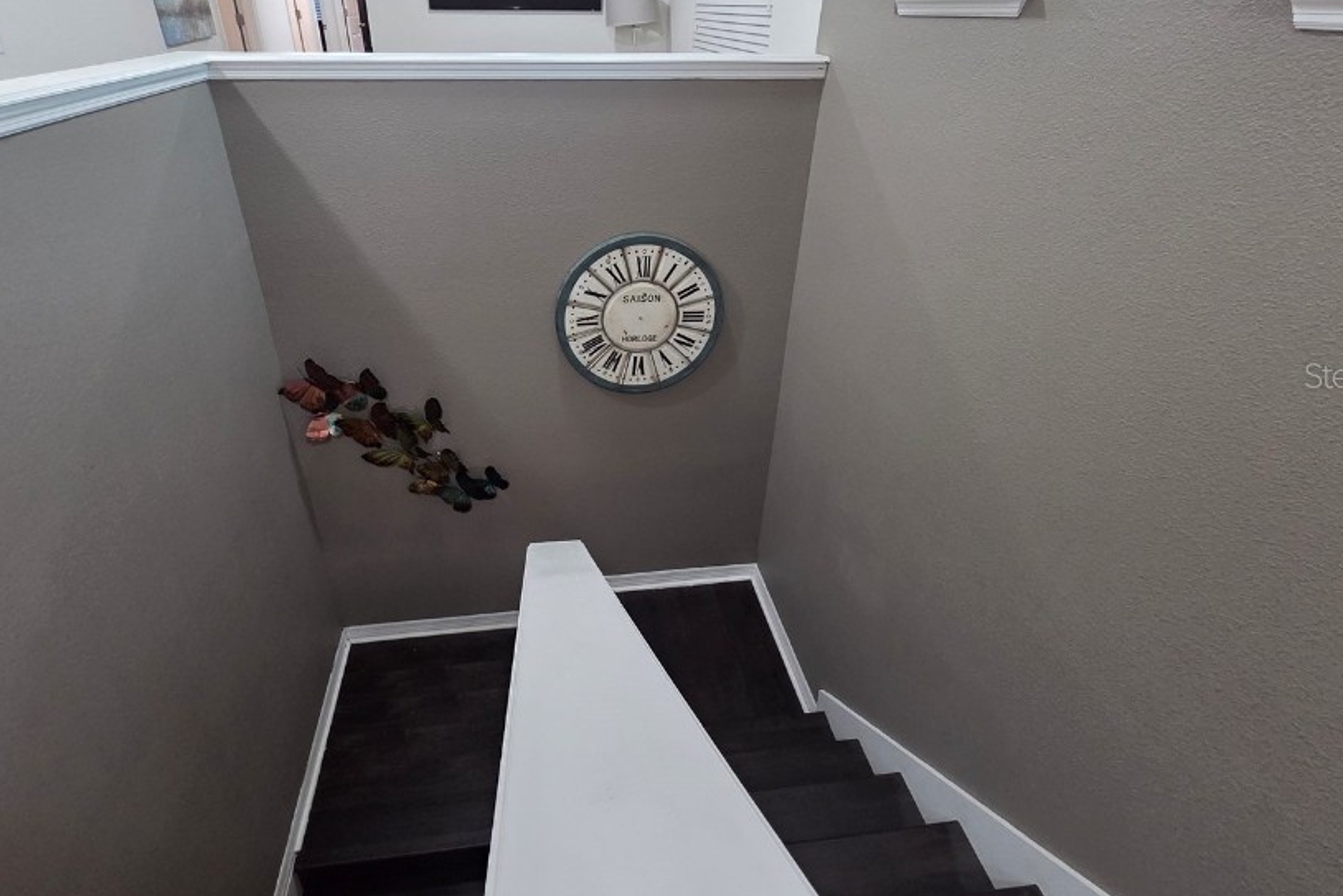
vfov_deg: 70.0
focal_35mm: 17
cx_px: 615
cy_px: 375
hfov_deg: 93.1
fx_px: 634
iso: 500
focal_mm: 2.2
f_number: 2.2
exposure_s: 1/60
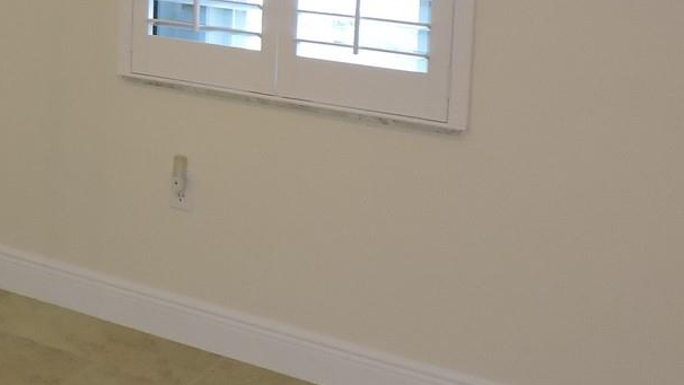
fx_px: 1252
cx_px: -174
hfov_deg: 26.5
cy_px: -73
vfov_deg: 16.8
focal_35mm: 69
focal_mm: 4.3
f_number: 3
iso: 400
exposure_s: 1/40
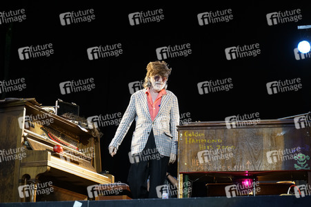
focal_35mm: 75
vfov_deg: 18.2
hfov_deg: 27.0
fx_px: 647
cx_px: 156
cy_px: 104
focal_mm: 75
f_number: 4
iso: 2000
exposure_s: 1/200
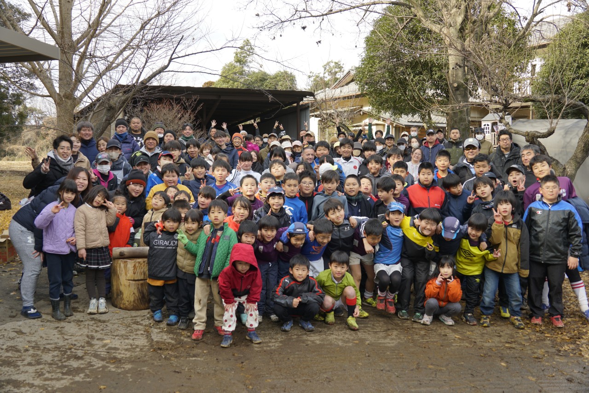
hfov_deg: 55.1
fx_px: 565
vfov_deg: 38.4
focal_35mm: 34
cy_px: 196
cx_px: 294
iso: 100
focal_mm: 23
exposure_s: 1/160
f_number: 4
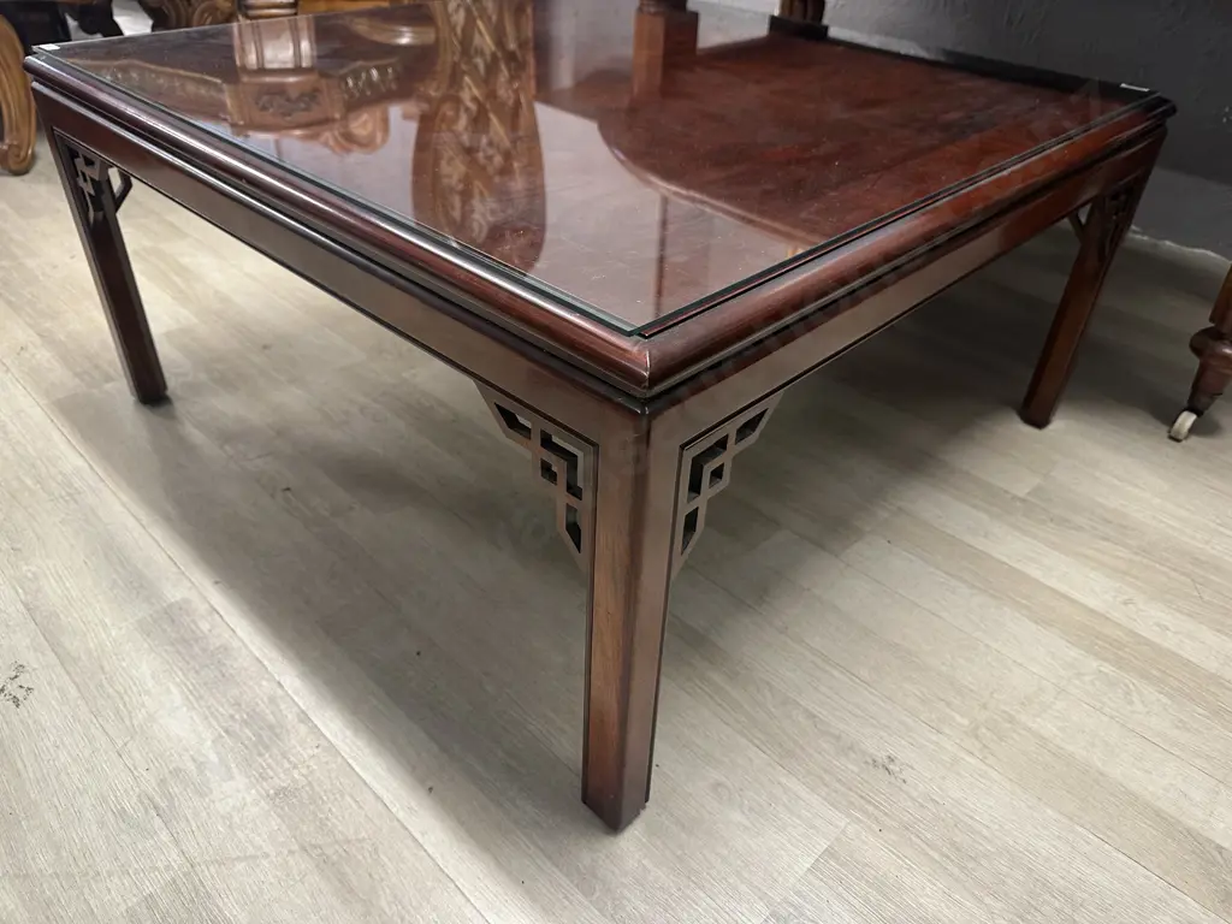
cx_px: 616
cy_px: 462
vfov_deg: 56.8
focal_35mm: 24
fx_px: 854
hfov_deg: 71.6
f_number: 1.78
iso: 250
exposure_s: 1/50
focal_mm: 6.86
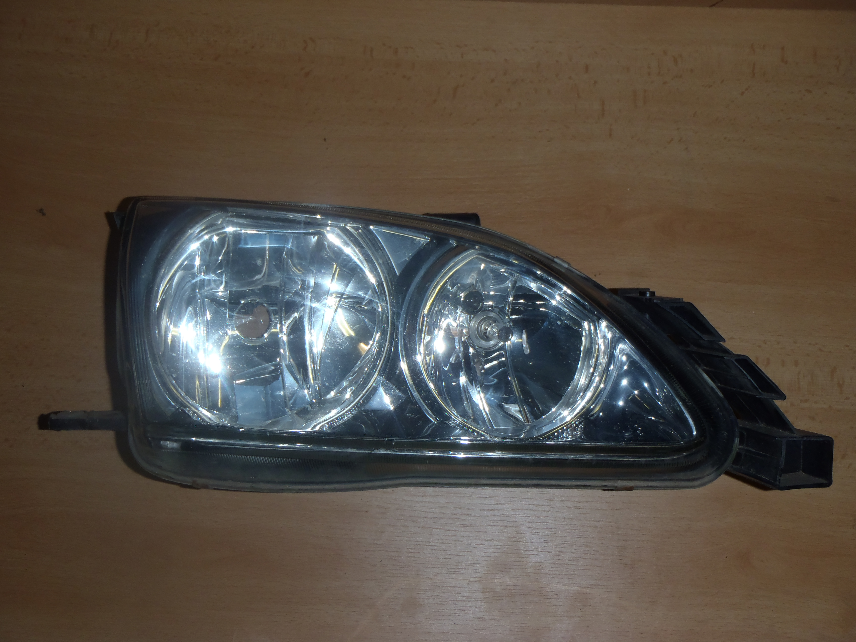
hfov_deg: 49.0
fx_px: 940
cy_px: 321
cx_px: 428
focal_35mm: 38
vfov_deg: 37.7
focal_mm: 6.83
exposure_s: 1/40
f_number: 4.6
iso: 100
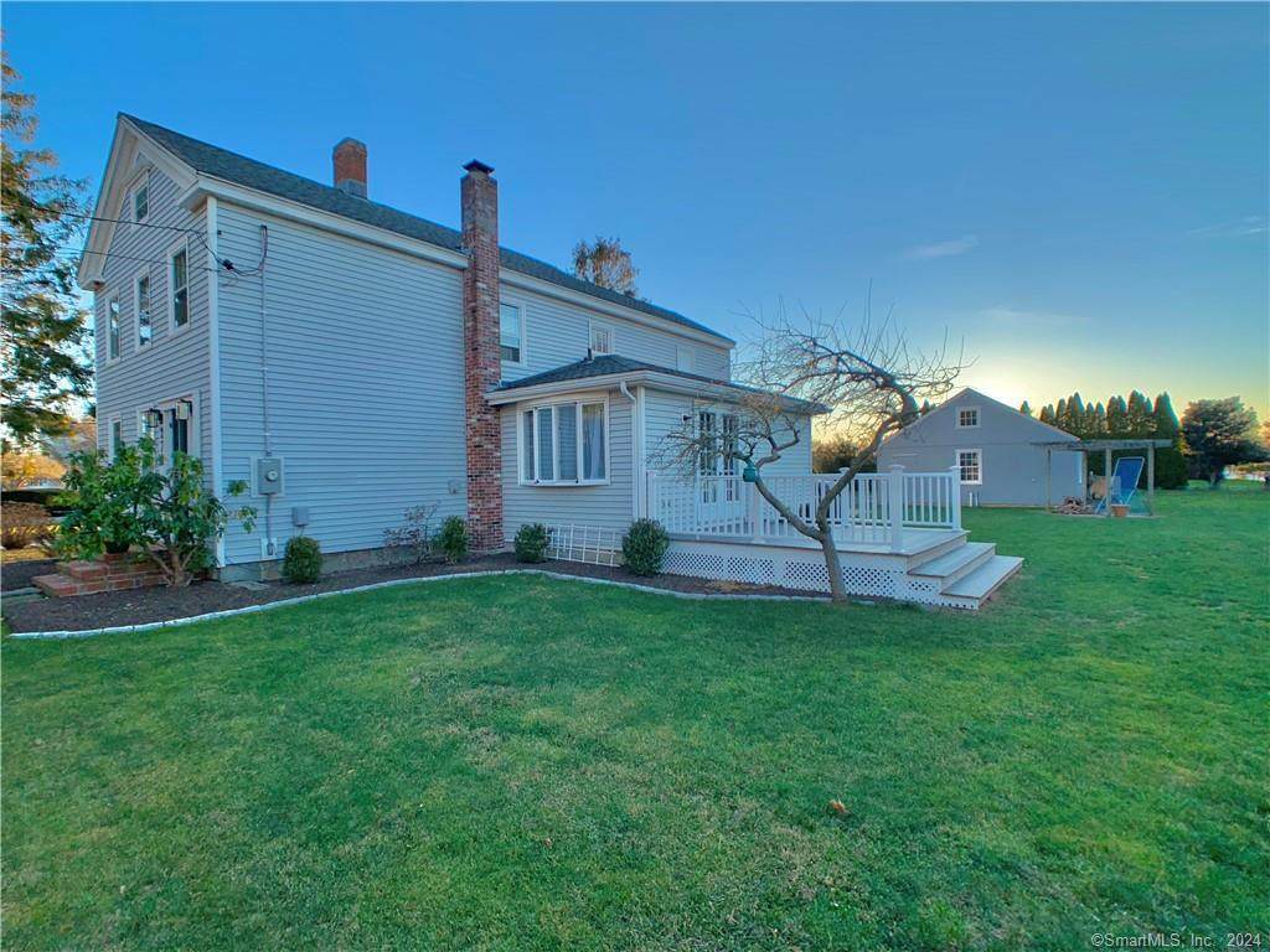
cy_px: 476
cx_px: 635
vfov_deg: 53.1
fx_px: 954
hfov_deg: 67.3
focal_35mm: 26
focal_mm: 4.25
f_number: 1.8
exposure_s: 1/651
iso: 25
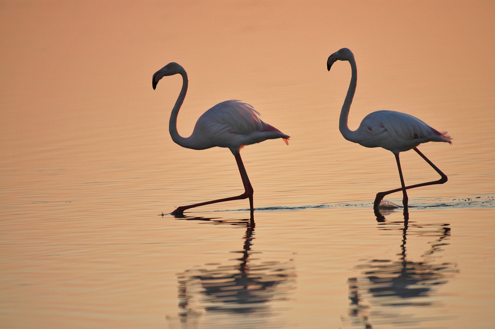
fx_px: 10302
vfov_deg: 1.8
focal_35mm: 750
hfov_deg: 2.8
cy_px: 164
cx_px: 248
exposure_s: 1/800
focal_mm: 500
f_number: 4
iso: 200
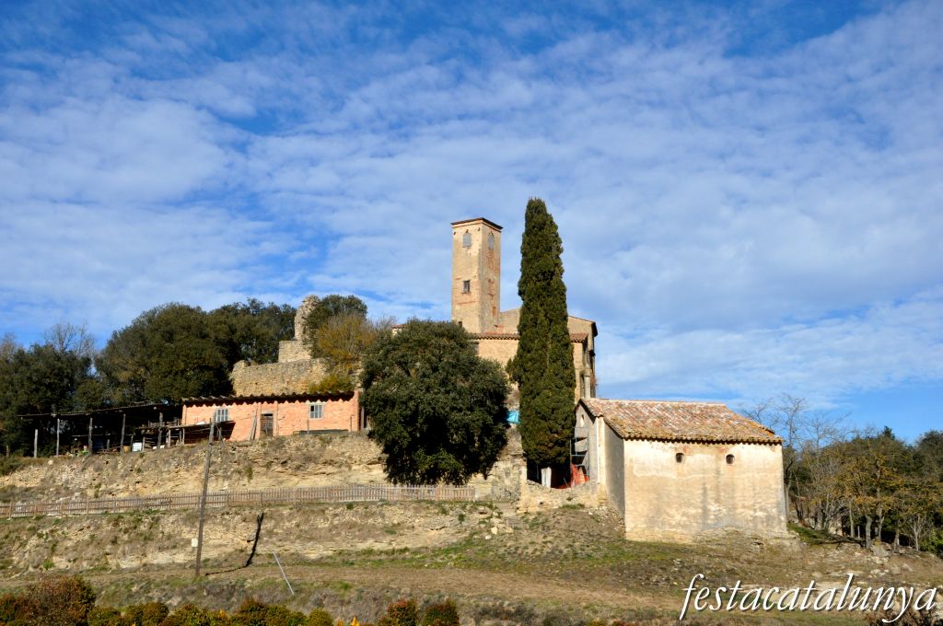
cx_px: 472
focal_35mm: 39
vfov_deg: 34.1
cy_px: 313
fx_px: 1020
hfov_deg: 49.6
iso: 1000
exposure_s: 1/800
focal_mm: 26
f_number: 14
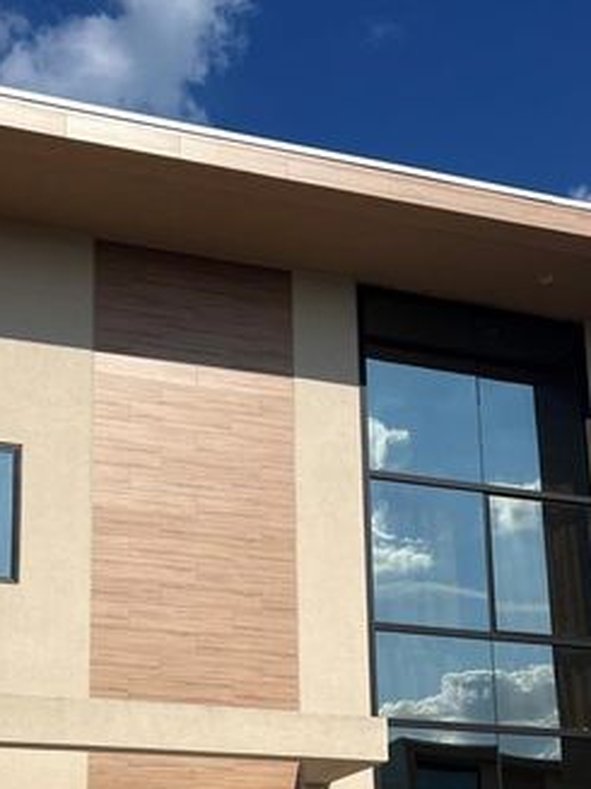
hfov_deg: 27.4
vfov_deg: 34.2
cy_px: 708
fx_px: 1207
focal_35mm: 53
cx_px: 210
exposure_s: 1/10309
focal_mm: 5.7
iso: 50
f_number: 1.5
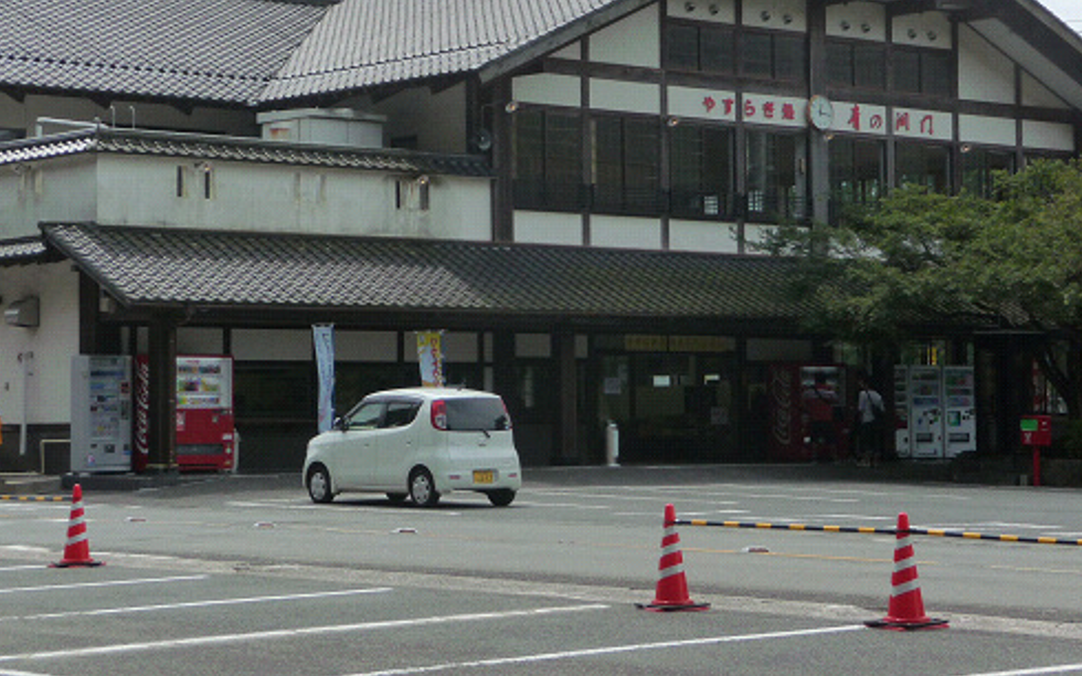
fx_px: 3125
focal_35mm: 106
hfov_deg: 19.6
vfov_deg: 12.3
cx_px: 529
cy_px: 224
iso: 160
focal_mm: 14.2
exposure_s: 1/800
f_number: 4.7
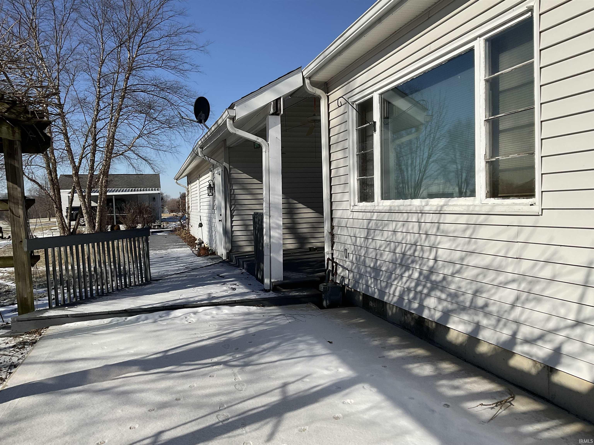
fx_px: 498
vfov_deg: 48.2
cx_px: 297
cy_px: 222
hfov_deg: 61.7
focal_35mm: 29
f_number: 1.8
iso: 16
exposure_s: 1/4405
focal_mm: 3
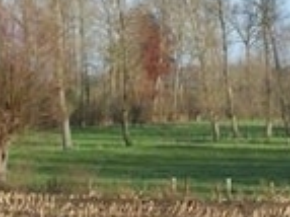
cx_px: 312
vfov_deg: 11.0
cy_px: 79
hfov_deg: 14.4
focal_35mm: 134
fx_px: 1122
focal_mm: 5.7
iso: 80
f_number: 2.9
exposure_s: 1/1000
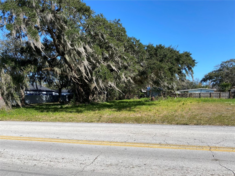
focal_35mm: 26
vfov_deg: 53.1
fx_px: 177
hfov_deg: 67.3
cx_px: 118
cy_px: 88
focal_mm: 4.25
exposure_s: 1/2222
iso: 32
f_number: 1.8
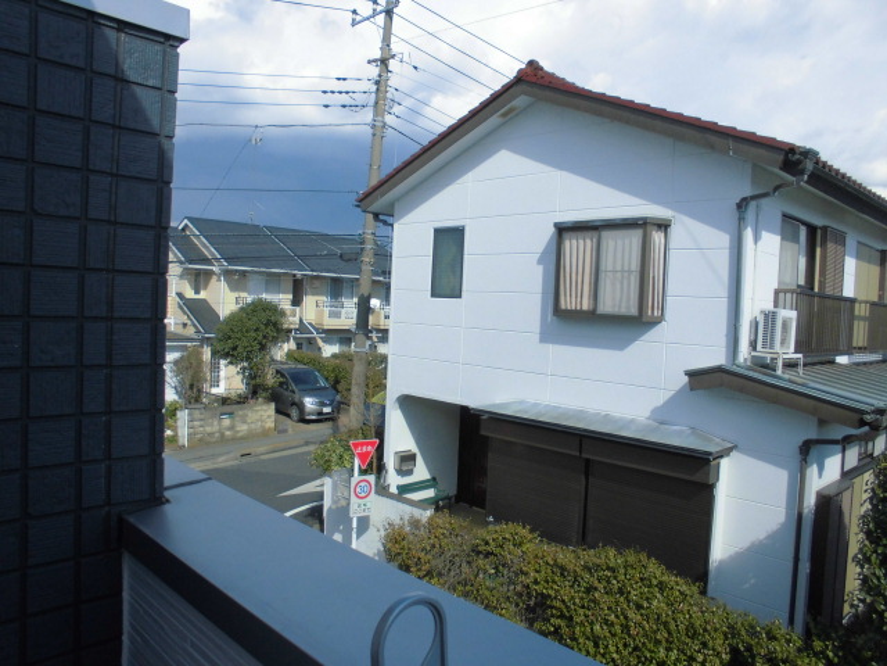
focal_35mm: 26
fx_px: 666
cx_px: 444
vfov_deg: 53.1
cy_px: 333
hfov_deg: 67.3
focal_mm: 4.6
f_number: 3.5
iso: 100
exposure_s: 1/800
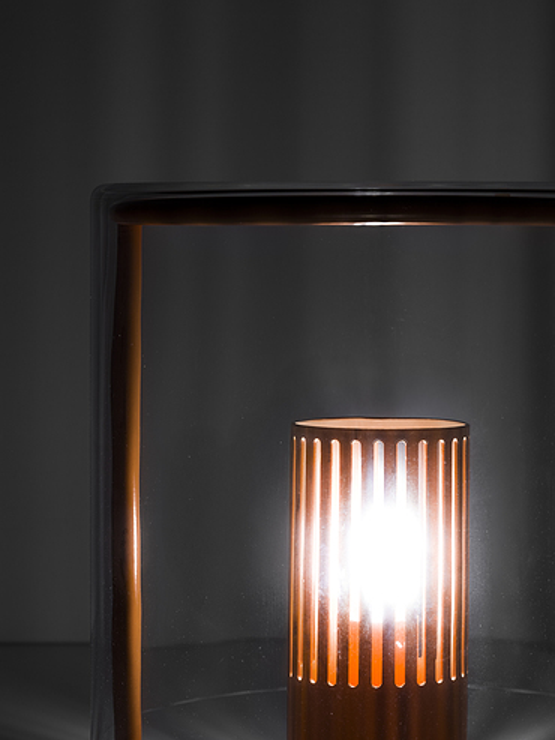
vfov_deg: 19.3
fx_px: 2180
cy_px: 391
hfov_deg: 14.5
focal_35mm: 102
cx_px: 382
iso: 100
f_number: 11
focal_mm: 75
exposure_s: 1/4
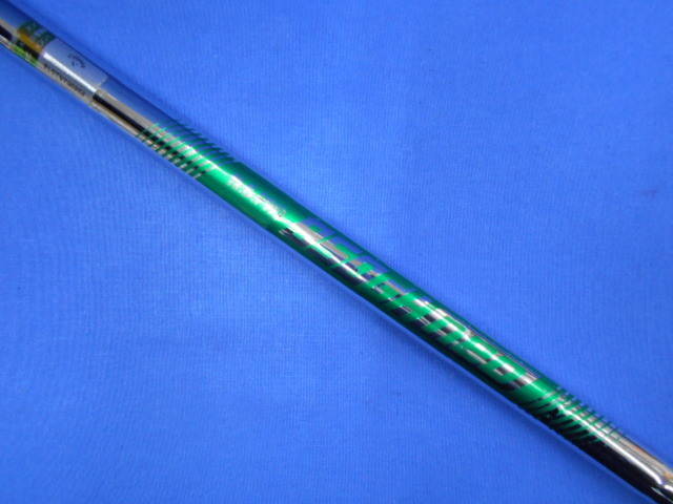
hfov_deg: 67.3
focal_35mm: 26
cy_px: 252
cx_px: 336
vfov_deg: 53.1
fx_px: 505
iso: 280
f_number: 3.2
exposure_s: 1/30
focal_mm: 4.6
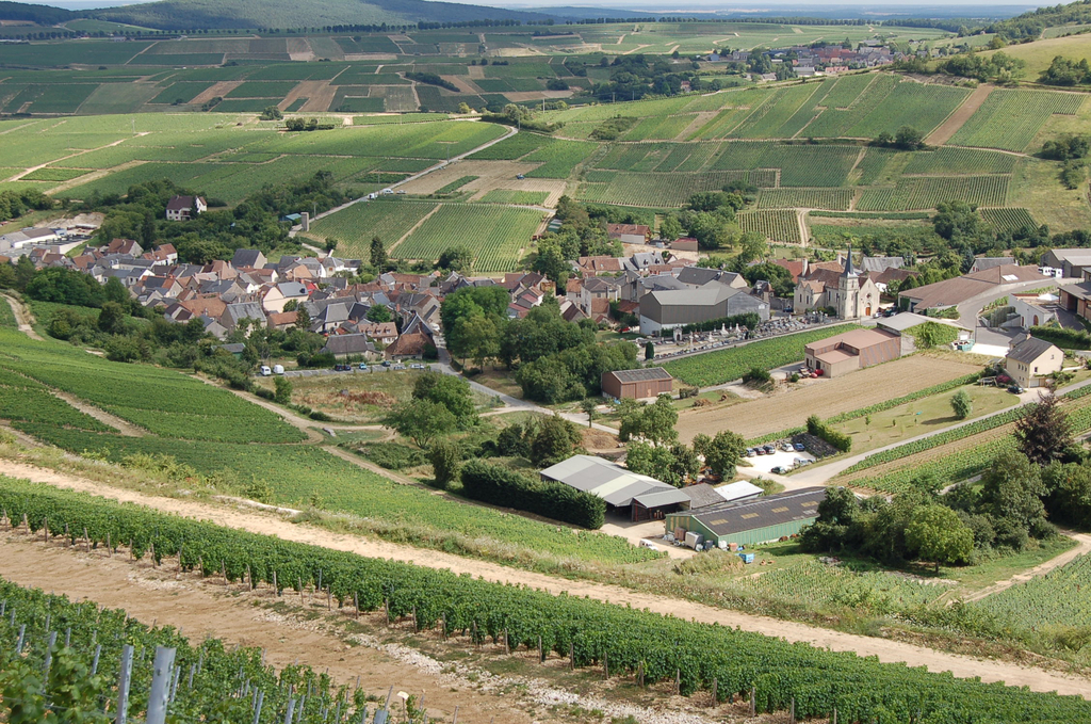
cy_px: 362
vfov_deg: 23.7
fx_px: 1724
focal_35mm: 57
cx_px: 546
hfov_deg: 35.1
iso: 200
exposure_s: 1/250
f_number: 8
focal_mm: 38
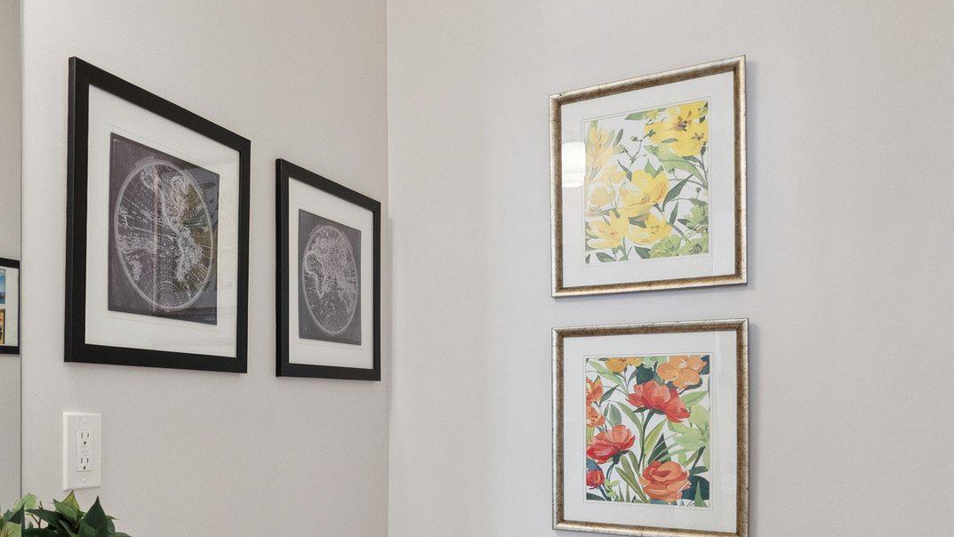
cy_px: 431
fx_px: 810
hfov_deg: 58.9
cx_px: 285
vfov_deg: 35.5
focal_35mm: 32
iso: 1250
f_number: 4
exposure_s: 1/125
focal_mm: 16
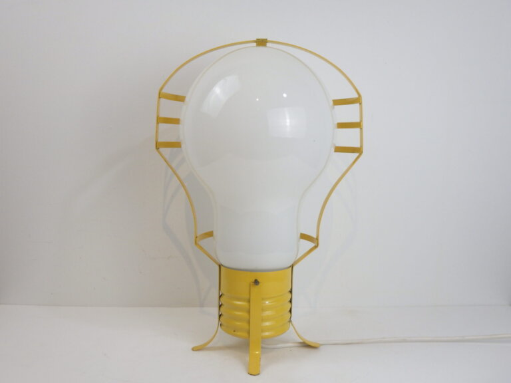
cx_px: 256
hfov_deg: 44.8
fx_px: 620
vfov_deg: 34.3
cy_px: 192
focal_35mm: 42
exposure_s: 1/40
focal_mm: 7.5
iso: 125
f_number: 4.2
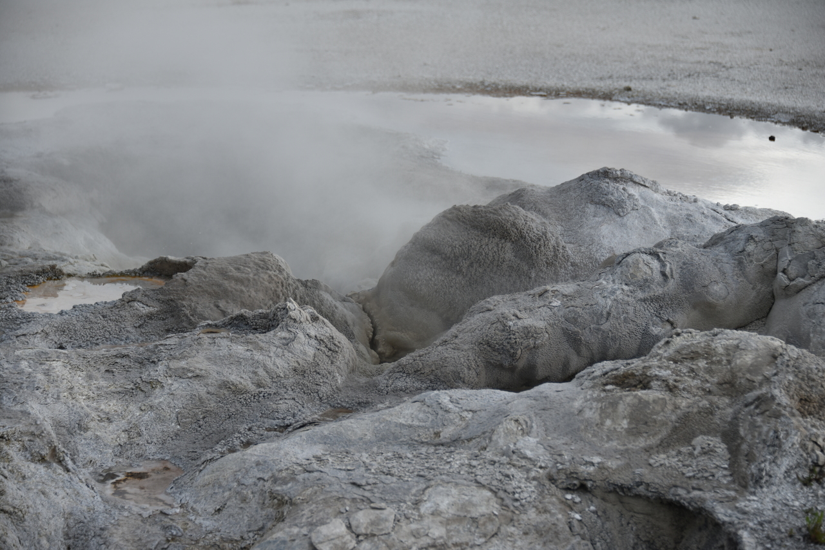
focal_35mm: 105
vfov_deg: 13.0
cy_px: 275
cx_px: 412
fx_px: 2407
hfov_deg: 19.5
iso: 200
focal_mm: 105
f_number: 5.3
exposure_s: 1/250
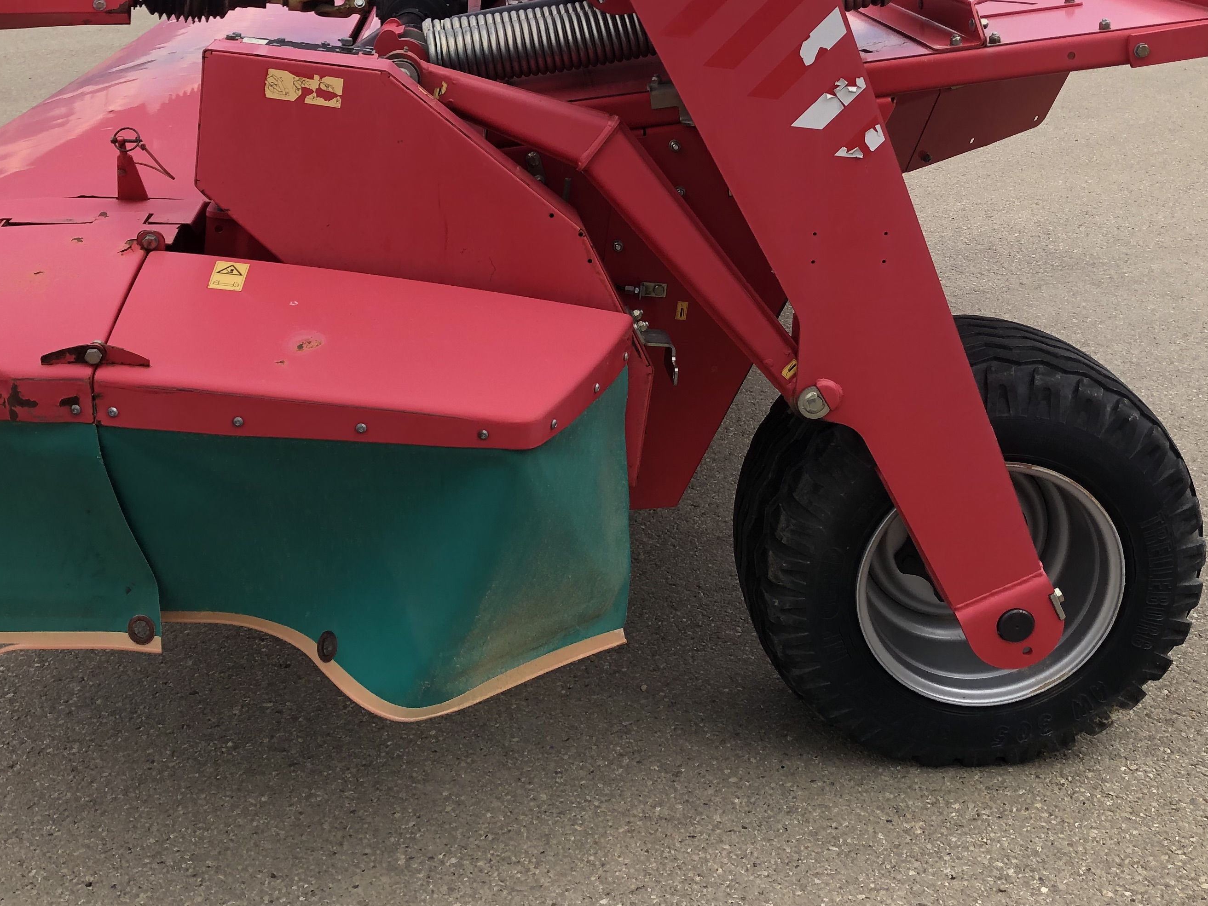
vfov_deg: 33.0
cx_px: 541
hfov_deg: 43.8
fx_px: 1501
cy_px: 239
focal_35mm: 43
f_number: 1.8
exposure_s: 1/1066
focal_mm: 3.99
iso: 20
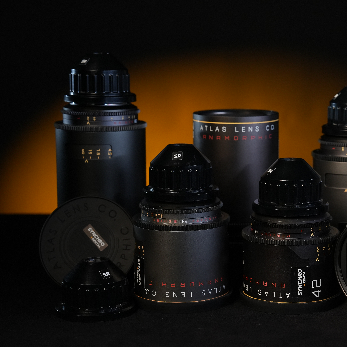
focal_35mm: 90
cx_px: 251
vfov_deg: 19.3
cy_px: 174
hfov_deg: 19.2
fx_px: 1021
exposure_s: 1/80
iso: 1600
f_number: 5.6
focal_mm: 70
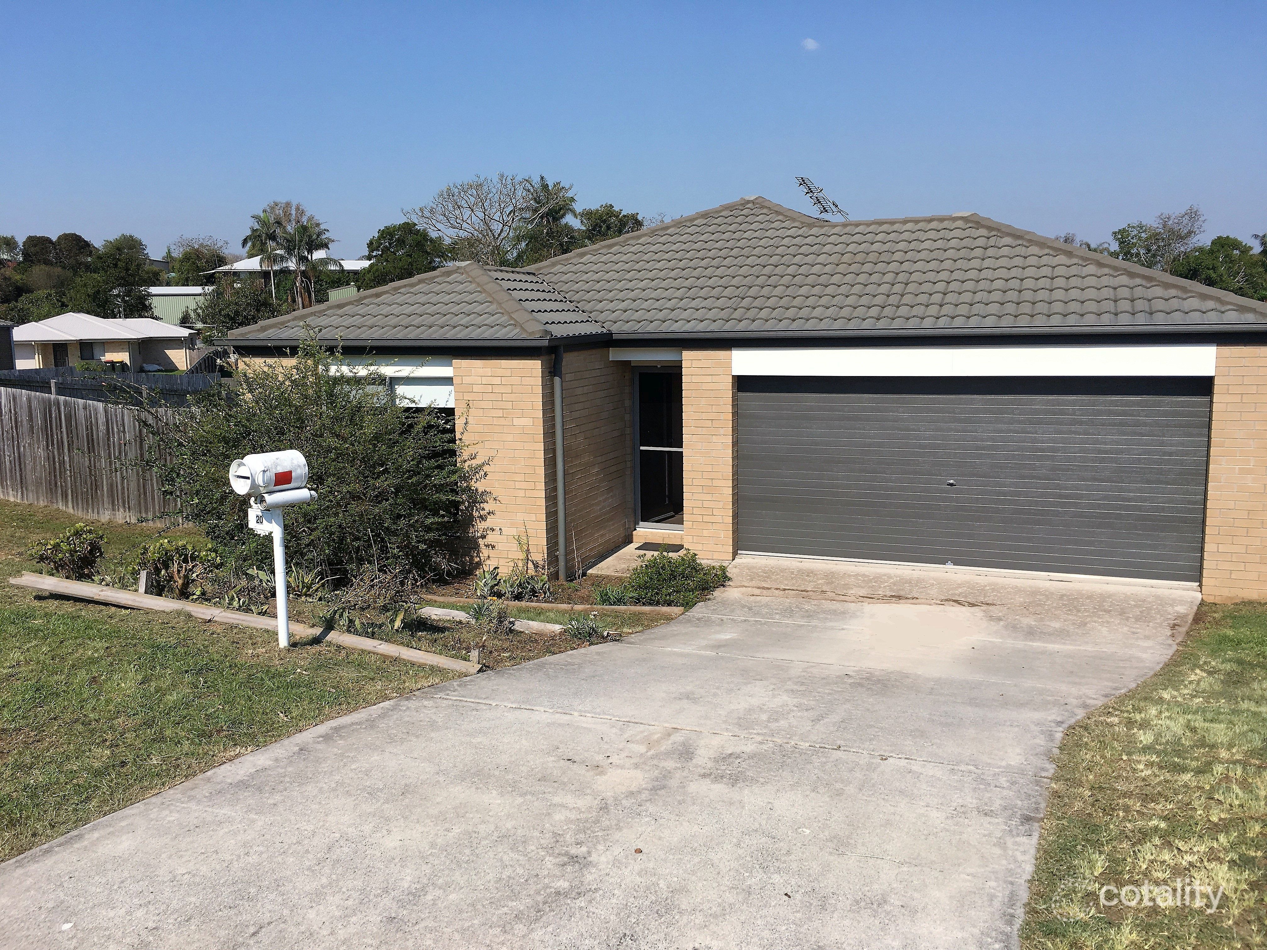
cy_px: 475
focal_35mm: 29
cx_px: 634
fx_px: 1061
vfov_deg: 48.2
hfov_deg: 61.7
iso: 25
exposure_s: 1/1972
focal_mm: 4.15
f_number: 2.2
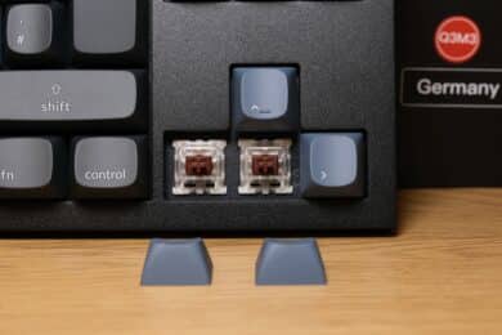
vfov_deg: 16.5
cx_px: 251
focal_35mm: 83
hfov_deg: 24.5
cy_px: 168
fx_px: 1157
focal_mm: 55
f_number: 8
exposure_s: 1/38
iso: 1600
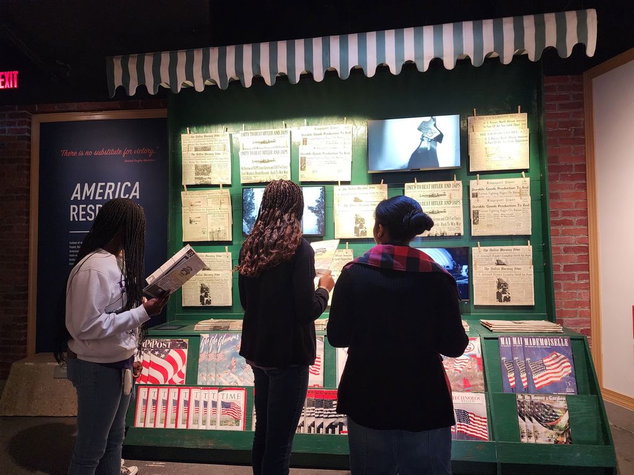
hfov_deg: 73.9
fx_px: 421
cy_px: 238
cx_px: 317
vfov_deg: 58.9
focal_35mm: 23
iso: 800
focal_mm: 6.4
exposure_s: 1/60
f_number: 1.8
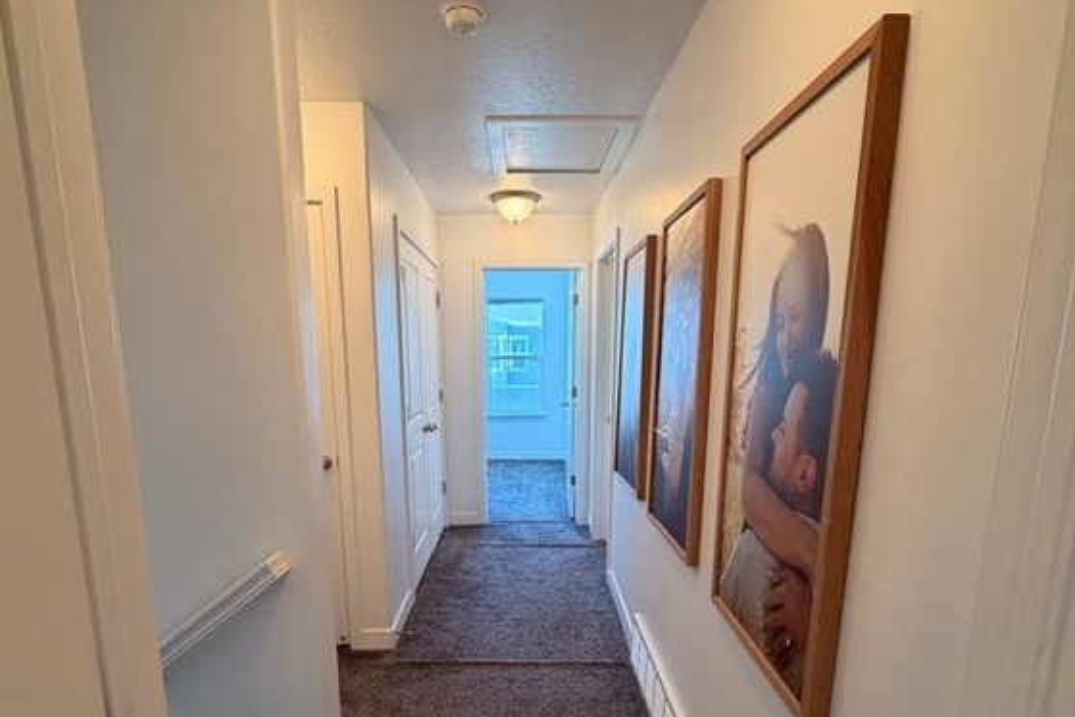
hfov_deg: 83.9
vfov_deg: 60.7
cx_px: 523
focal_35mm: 20
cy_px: 471
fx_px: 597
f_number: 2.2
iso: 200
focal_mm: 2.22
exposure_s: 1/60
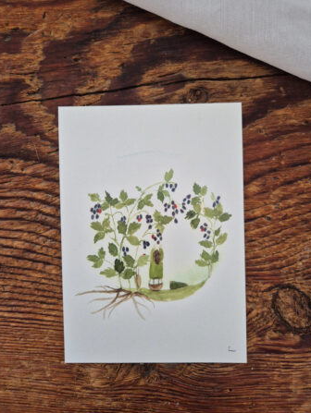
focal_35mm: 24
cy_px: 208
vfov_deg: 71.6
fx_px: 287
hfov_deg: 56.9
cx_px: 159
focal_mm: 5.4
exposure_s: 1/100
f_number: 1.8
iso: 320
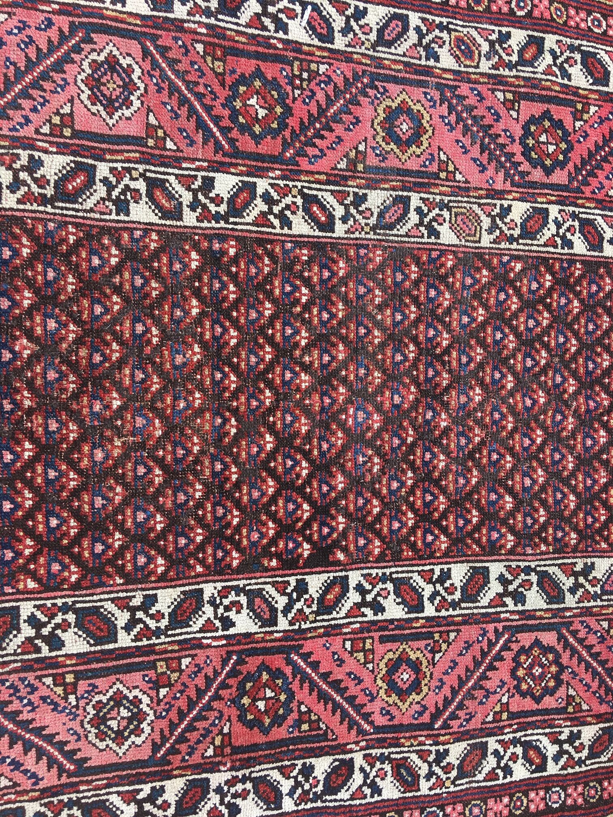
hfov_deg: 48.2
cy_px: 408
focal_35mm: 29
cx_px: 306
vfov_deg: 61.7
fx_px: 685
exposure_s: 1/214
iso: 25
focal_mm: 4.15
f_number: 2.2
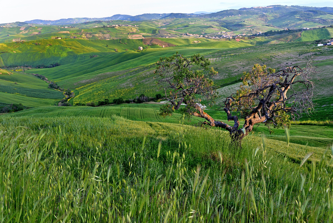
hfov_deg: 50.7
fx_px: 352
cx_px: 166
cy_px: 112
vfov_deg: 35.1
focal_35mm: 38
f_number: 10
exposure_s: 1/80
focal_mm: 38
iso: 500
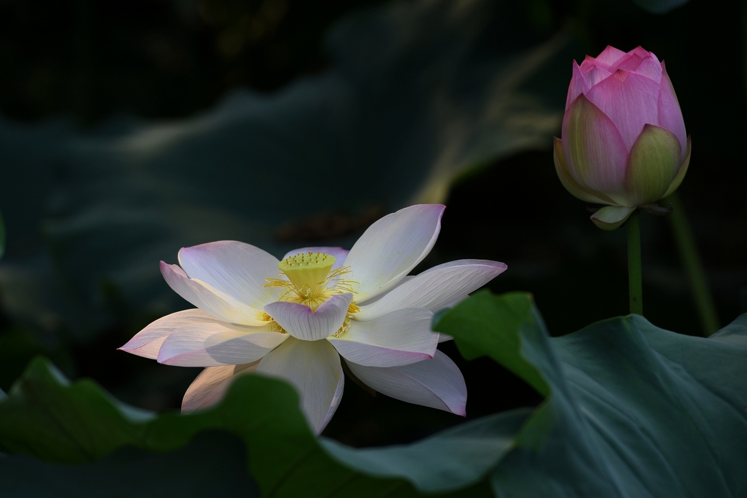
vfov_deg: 6.9
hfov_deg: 10.3
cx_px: 374
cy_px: 249
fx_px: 4149
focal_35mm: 200
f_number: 4.5
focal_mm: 200
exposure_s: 1/400
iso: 100
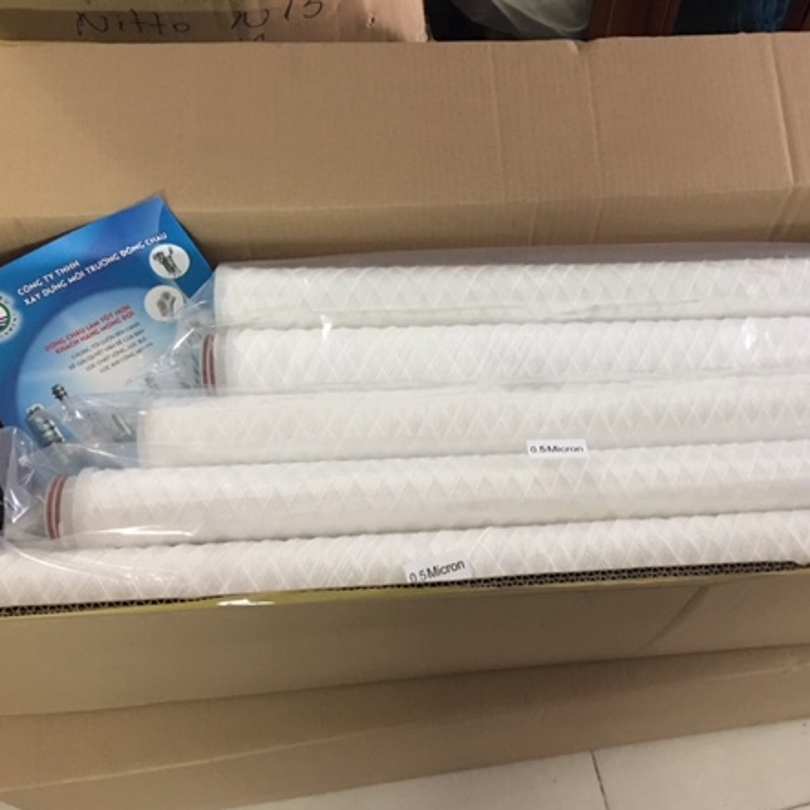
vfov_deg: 44.9
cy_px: 382
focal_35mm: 37
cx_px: 505
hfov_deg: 44.6
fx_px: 980
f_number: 2.2
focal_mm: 4.15
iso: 125
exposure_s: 1/8
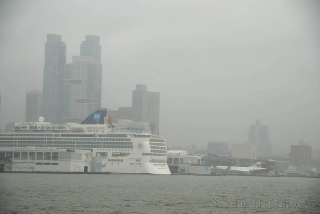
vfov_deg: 13.1
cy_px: 107
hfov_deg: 19.4
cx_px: 160
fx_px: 934
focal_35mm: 105
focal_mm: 70
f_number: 5
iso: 180
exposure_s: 1/200
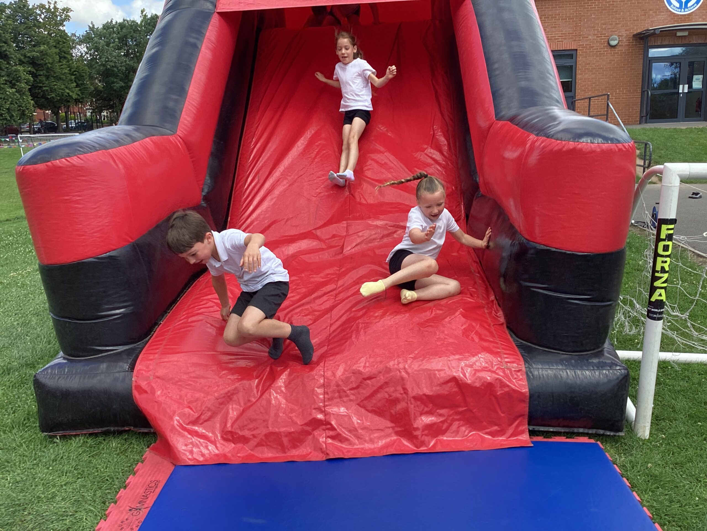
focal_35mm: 31
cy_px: 266
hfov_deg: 58.4
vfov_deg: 45.4
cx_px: 354
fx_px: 633
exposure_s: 1/364
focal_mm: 3.3
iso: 25
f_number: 2.4
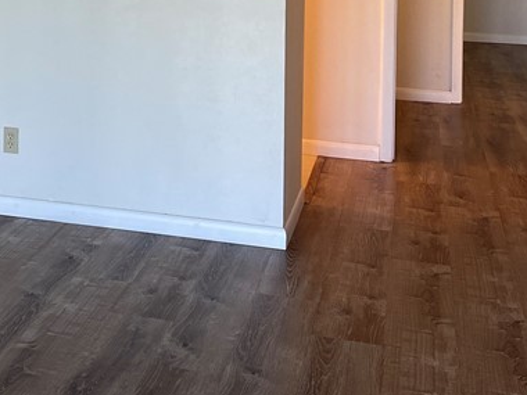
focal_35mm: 70
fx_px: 1066
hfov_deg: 26.4
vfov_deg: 19.7
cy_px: -85
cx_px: 10
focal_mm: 5.1
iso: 100
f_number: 1.6
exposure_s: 1/120
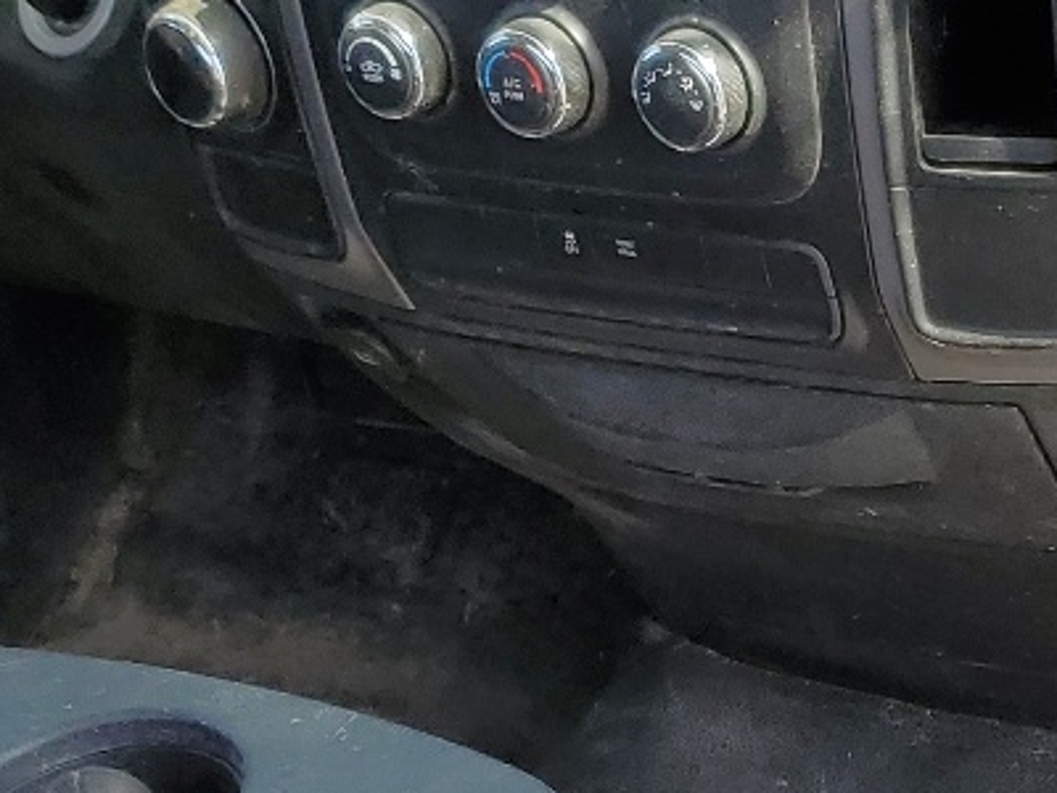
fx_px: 3176
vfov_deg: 14.1
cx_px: 967
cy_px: 756
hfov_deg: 18.6
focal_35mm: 104
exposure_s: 1/714
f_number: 1.5
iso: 50
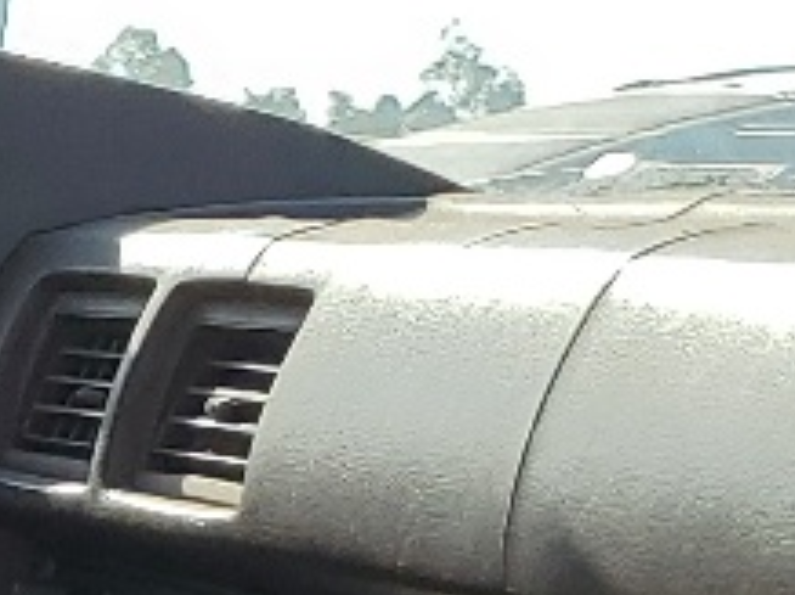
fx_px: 4382
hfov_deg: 9.3
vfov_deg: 7.3
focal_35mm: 191
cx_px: -1131
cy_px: 1358
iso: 50
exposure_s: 1/1111
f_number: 1.5
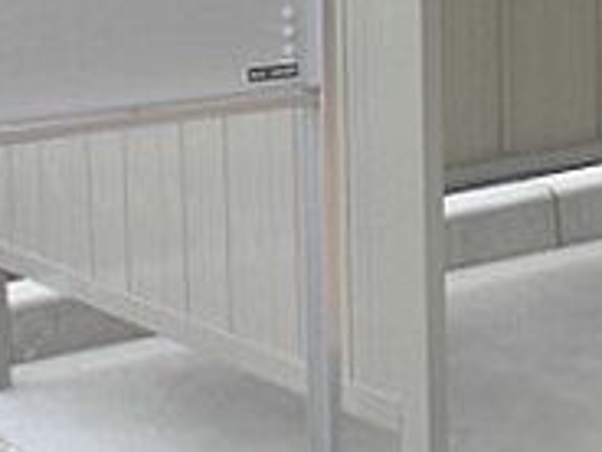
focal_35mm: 101
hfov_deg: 18.8
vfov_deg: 14.3
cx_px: 648
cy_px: -59
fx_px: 1756
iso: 100
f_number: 3.7
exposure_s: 1/100
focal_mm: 5.3
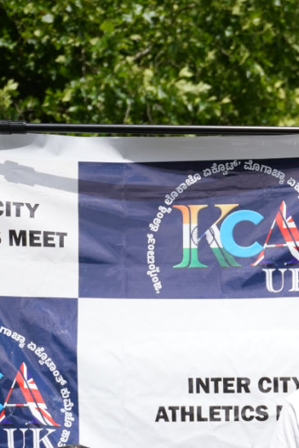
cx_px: 327
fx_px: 1023
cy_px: 600
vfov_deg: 22.0
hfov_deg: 16.2
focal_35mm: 82
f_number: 2.8
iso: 250
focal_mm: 29.4
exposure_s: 1/5000
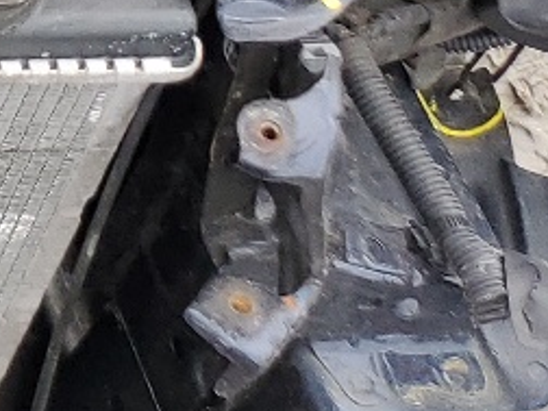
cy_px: -779
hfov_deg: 9.6
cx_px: -1044
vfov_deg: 7.9
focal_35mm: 165
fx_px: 2612
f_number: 1.5
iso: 50
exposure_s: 1/270
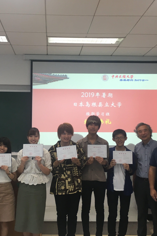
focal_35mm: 41
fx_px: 268
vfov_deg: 47.4
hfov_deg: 32.5
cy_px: 120
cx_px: 58
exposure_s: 1/33
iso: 40
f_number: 2.2
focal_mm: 4.15
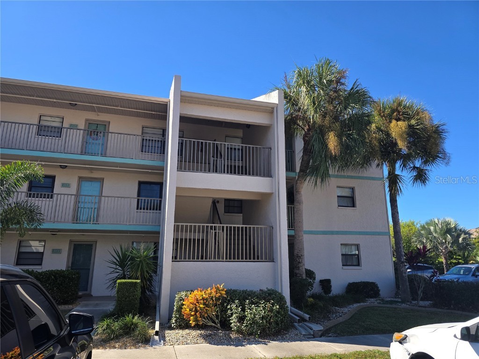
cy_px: 180
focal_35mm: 23
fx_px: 318
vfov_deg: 58.9
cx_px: 240
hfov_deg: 73.9
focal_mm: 6.3
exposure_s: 1/483
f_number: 1.7
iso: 12
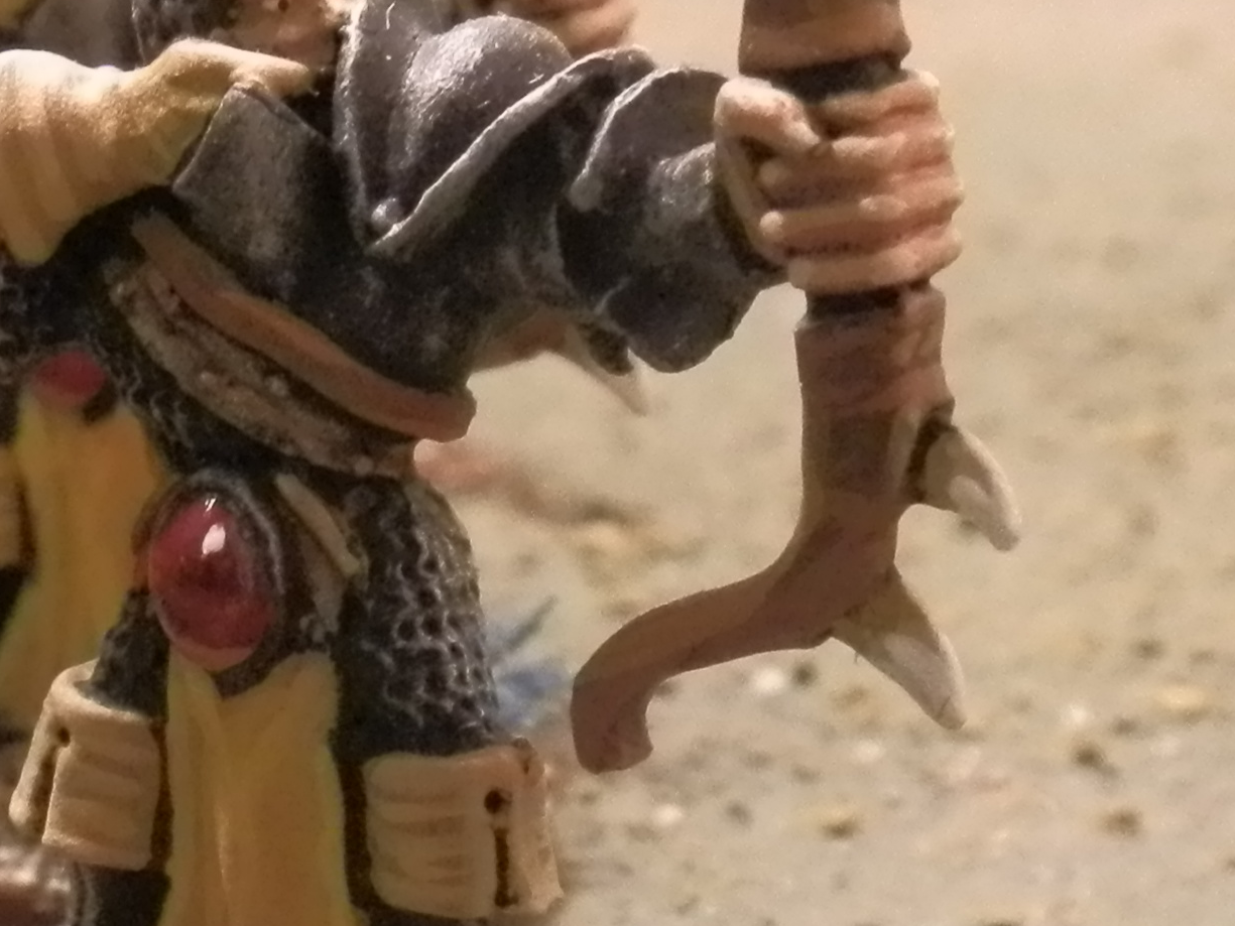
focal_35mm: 98
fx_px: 3497
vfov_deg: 14.9
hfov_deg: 19.2
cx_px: -132
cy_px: 906
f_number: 3.1
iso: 400
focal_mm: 5
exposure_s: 1/60
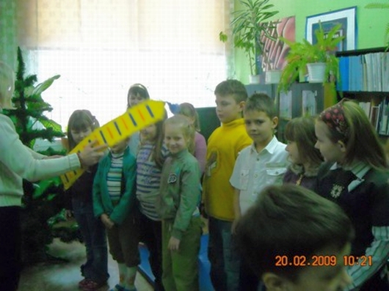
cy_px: 146
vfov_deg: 40.7
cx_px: 194
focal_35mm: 35
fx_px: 393
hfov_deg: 52.6
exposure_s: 1/105
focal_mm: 5.7
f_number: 2.8
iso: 800
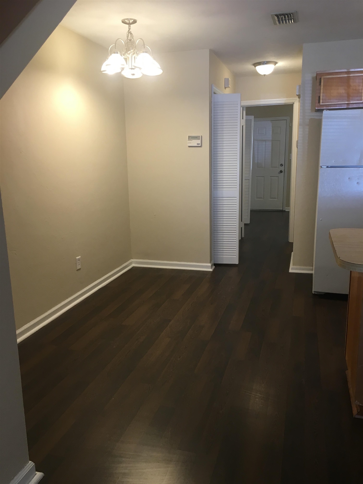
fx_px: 405
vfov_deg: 61.7
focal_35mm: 29
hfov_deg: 48.2
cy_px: 242
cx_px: 182
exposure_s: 1/30
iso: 64
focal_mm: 4.15
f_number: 2.2
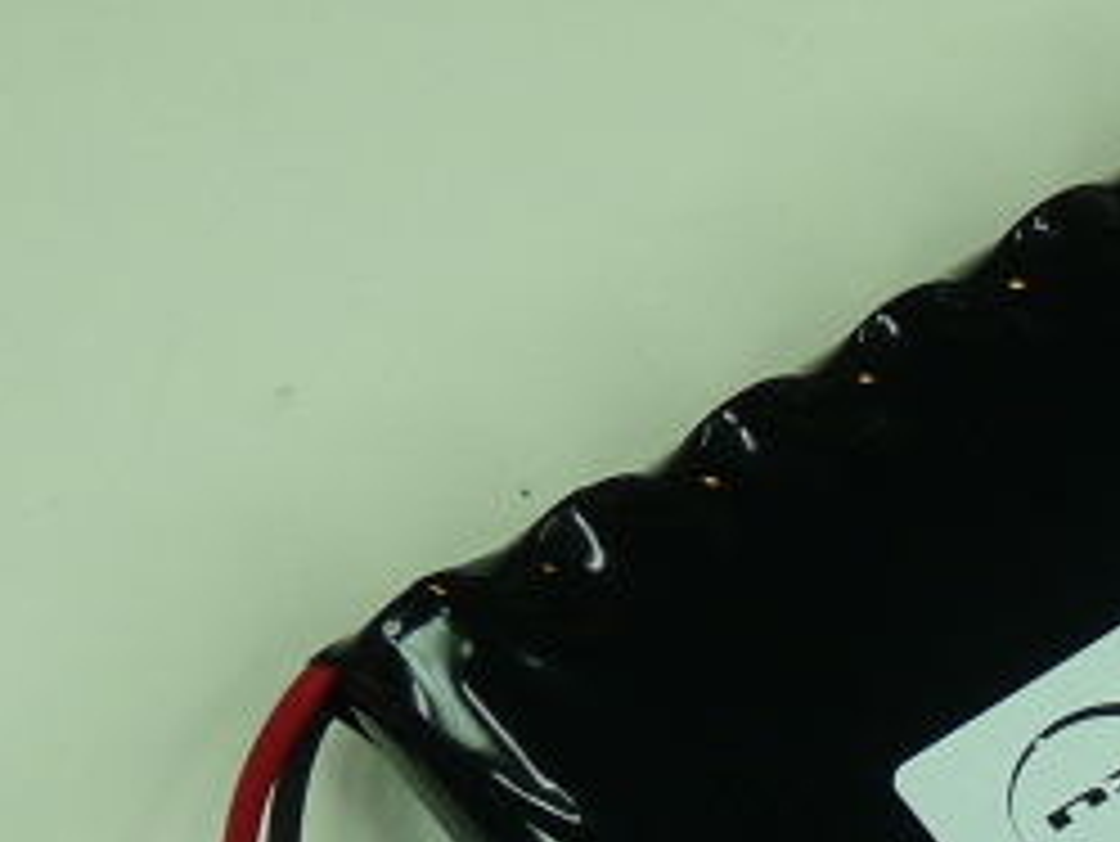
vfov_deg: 9.1
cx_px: 1354
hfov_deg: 11.9
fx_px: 5244
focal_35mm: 162
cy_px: 851
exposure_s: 1/80
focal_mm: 6.4
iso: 100
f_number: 3
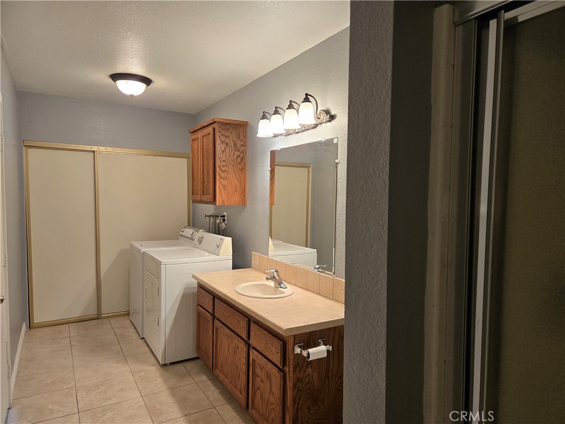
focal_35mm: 23
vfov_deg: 58.9
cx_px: 282
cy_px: 212
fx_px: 375
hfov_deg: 73.9
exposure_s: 1/120
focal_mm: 5.4
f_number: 1.8
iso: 160
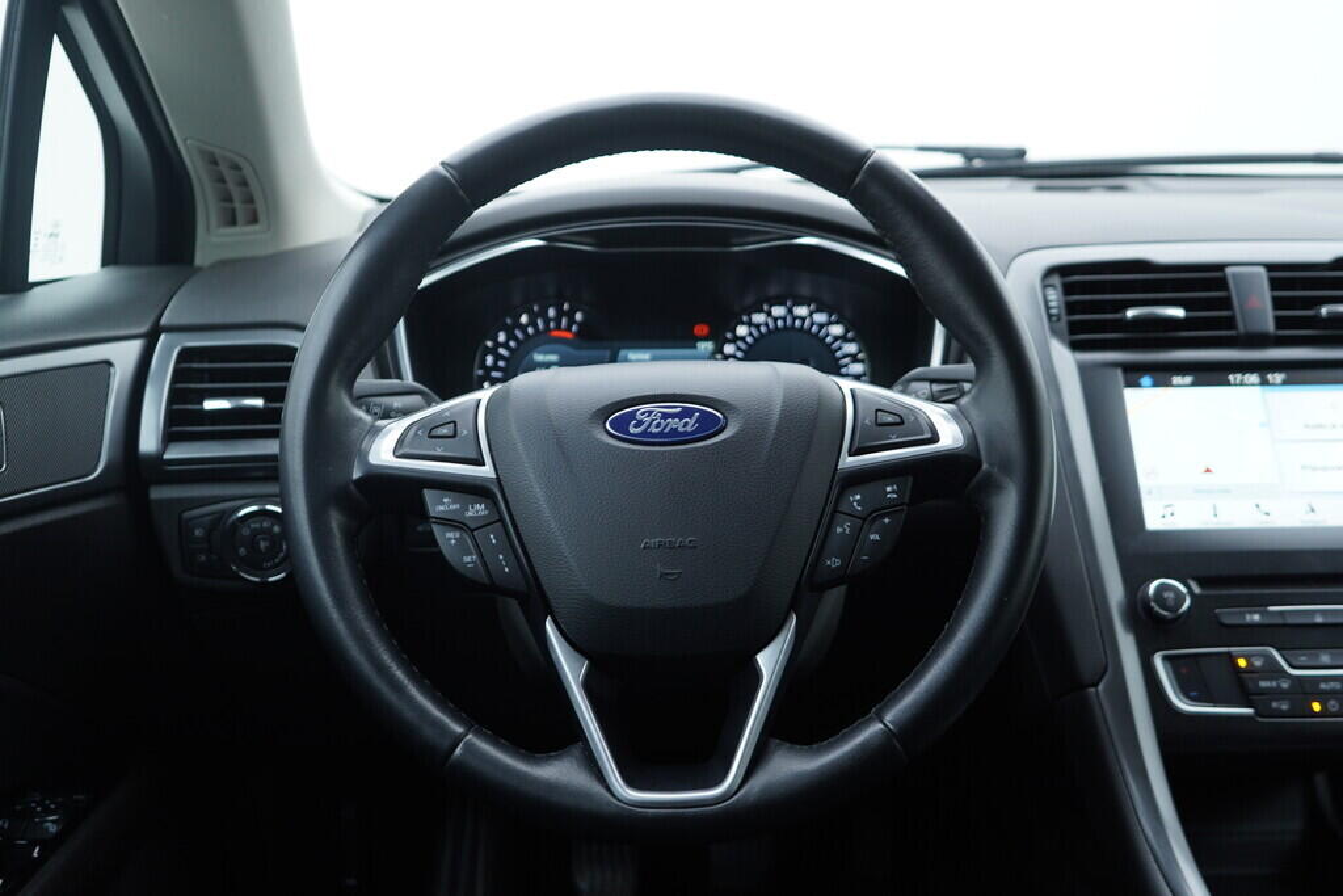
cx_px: 672
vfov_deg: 36.9
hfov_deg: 53.1
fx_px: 1343
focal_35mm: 36
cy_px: 448
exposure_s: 1/40
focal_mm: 24
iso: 160
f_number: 2.8
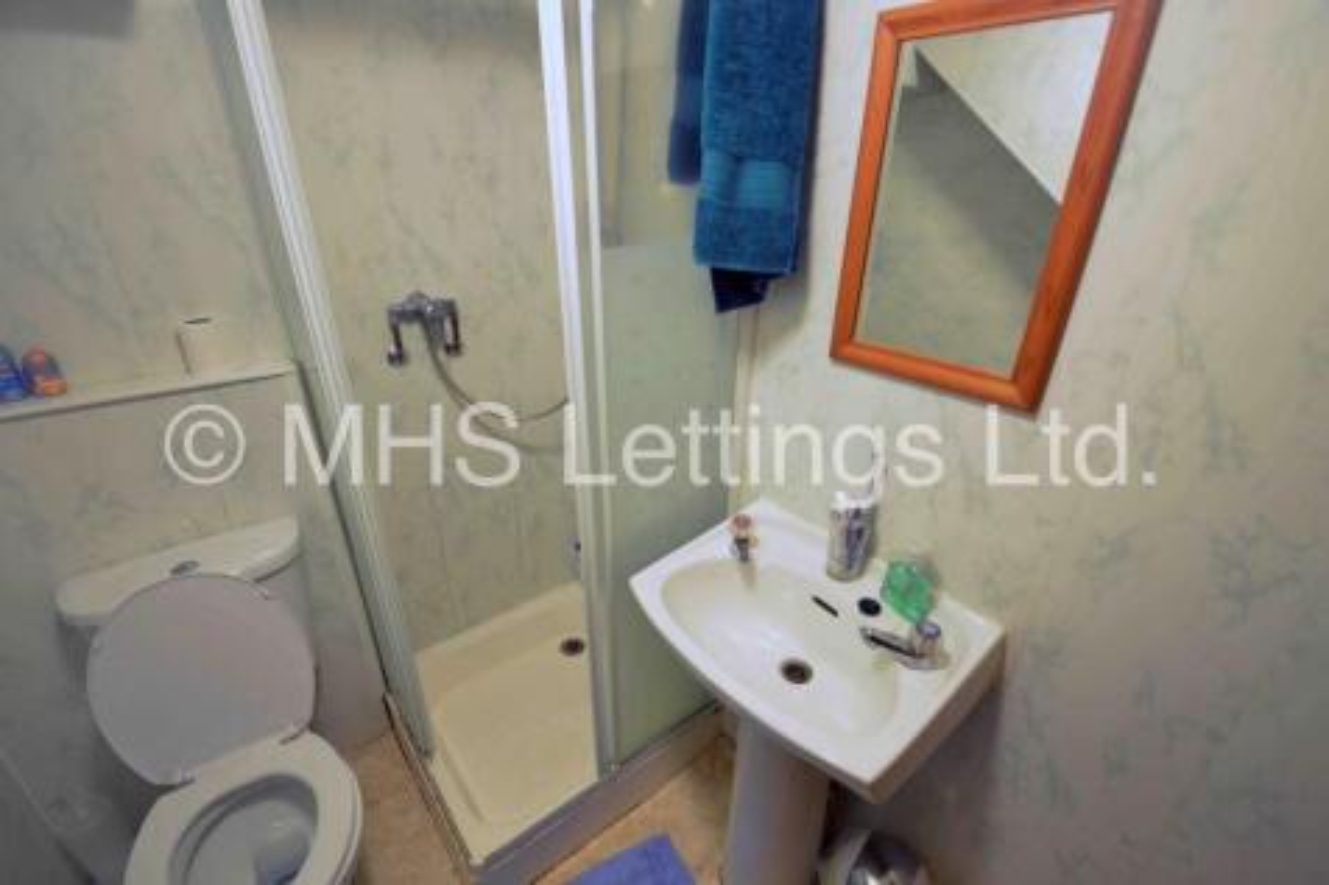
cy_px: 442
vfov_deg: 77.3
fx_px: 554
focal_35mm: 15
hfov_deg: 100.4
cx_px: 664
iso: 1000
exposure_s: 1/8
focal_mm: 10
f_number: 5
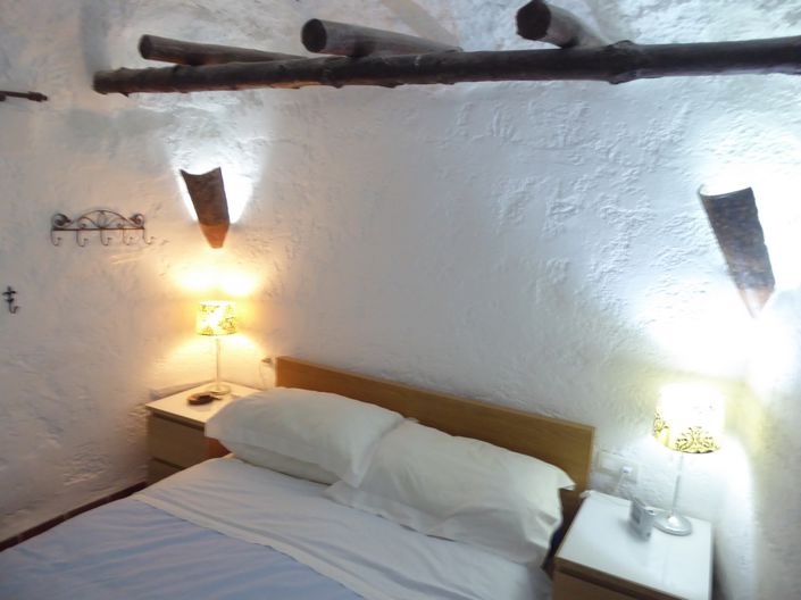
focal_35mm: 25
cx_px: 400
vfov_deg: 54.8
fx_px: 578
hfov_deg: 69.4
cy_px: 300
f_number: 3.3
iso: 400
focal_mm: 4.3
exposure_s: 1/25
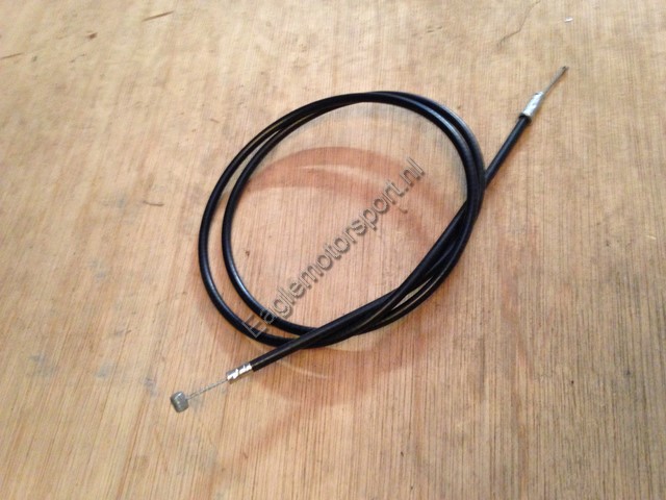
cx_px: 333
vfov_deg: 42.9
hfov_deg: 55.4
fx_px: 635
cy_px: 250
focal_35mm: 33
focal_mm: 4.12
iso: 400
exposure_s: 1/15
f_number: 2.4
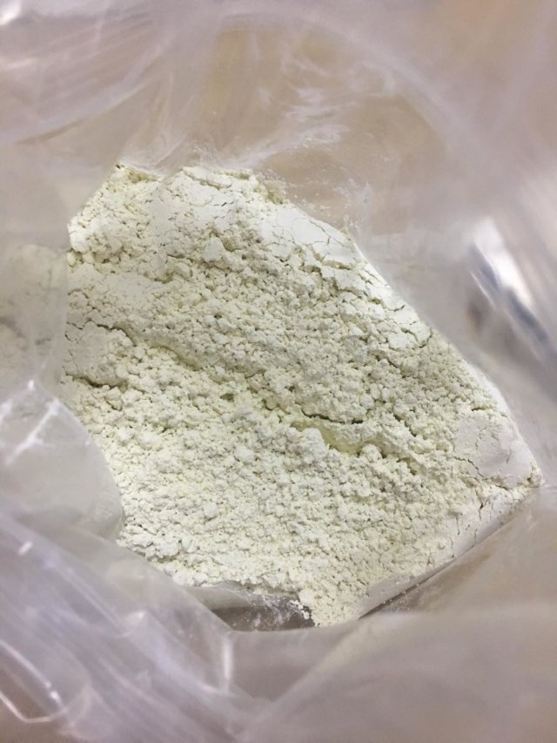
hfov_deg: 48.2
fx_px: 622
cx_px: 278
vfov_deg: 61.7
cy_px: 372
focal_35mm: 29
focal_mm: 4.15
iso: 100
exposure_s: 1/17
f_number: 2.2
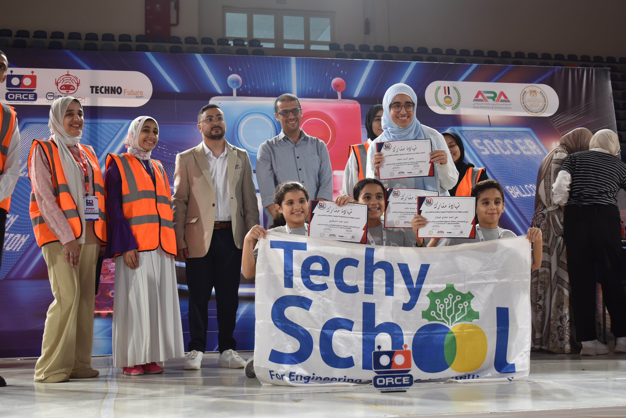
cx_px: 313
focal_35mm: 51
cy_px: 209
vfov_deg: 26.5
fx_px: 887
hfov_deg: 38.9
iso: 400
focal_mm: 34
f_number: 4.5
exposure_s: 1/60
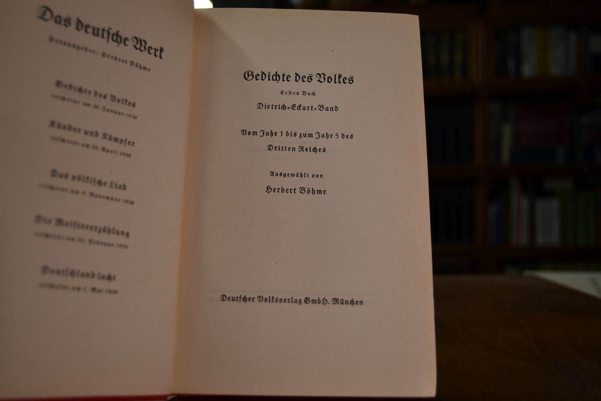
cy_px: 200
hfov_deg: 49.6
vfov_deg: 34.2
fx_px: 651
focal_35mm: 39
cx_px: 300
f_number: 4
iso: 560
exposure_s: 1/250
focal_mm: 26
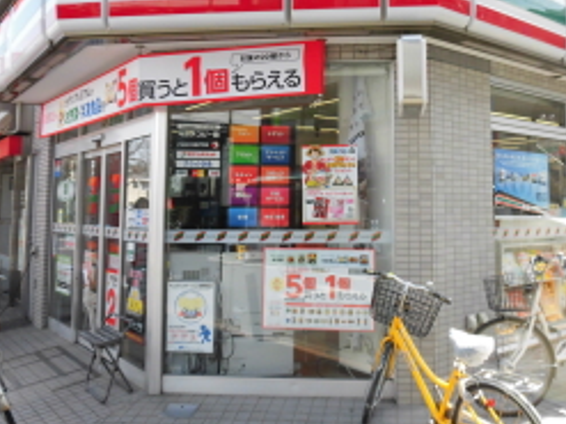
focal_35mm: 35
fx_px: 572
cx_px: 348
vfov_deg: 40.1
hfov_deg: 52.2
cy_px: 140
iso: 100
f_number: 3.1
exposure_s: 1/320
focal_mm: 4.3
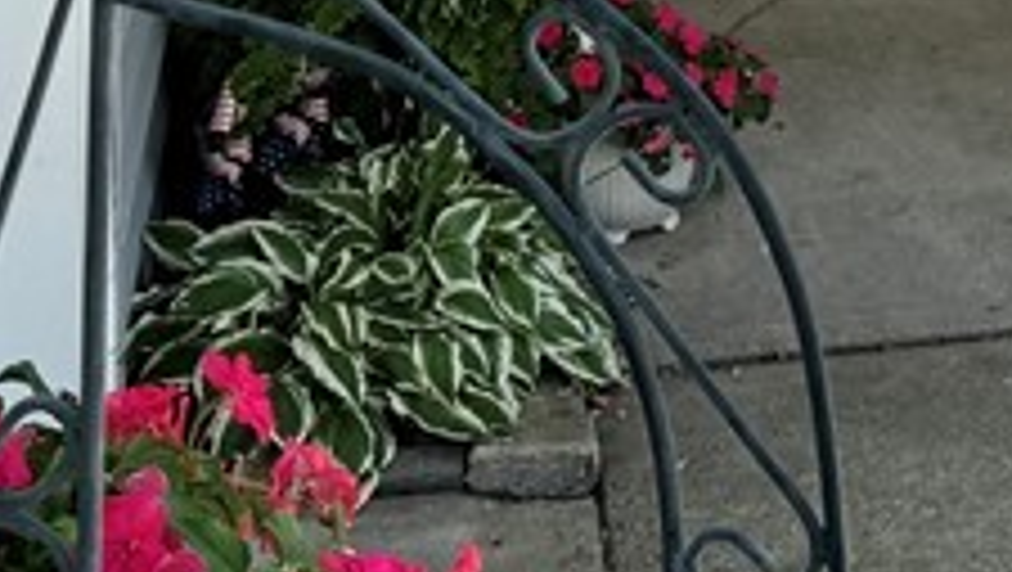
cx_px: 1291
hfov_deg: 17.0
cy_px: -973
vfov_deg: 8.9
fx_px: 3196
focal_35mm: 119
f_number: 1.78
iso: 80
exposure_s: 1/1560
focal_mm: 6.76
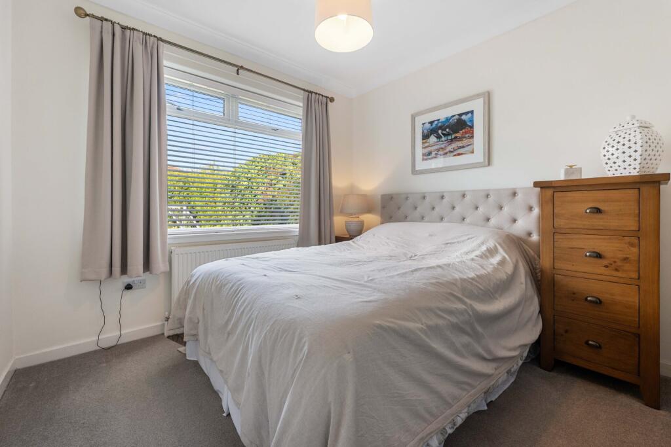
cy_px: 224
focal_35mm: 14
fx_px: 261
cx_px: 336
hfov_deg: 104.2
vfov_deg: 81.2
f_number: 8
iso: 640
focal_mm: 14
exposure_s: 1/30
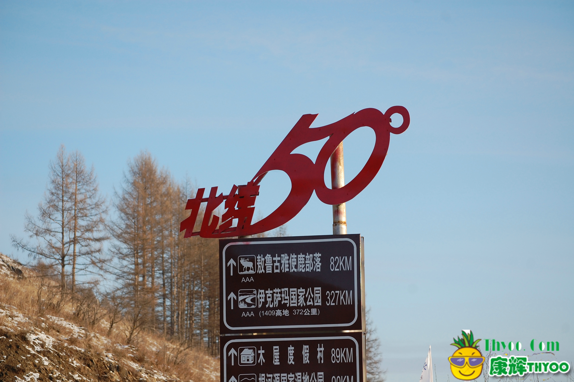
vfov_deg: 11.1
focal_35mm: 123
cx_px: 287
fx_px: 1959
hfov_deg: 16.7
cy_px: 191
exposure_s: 1/500
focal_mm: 82
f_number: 5.6
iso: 220
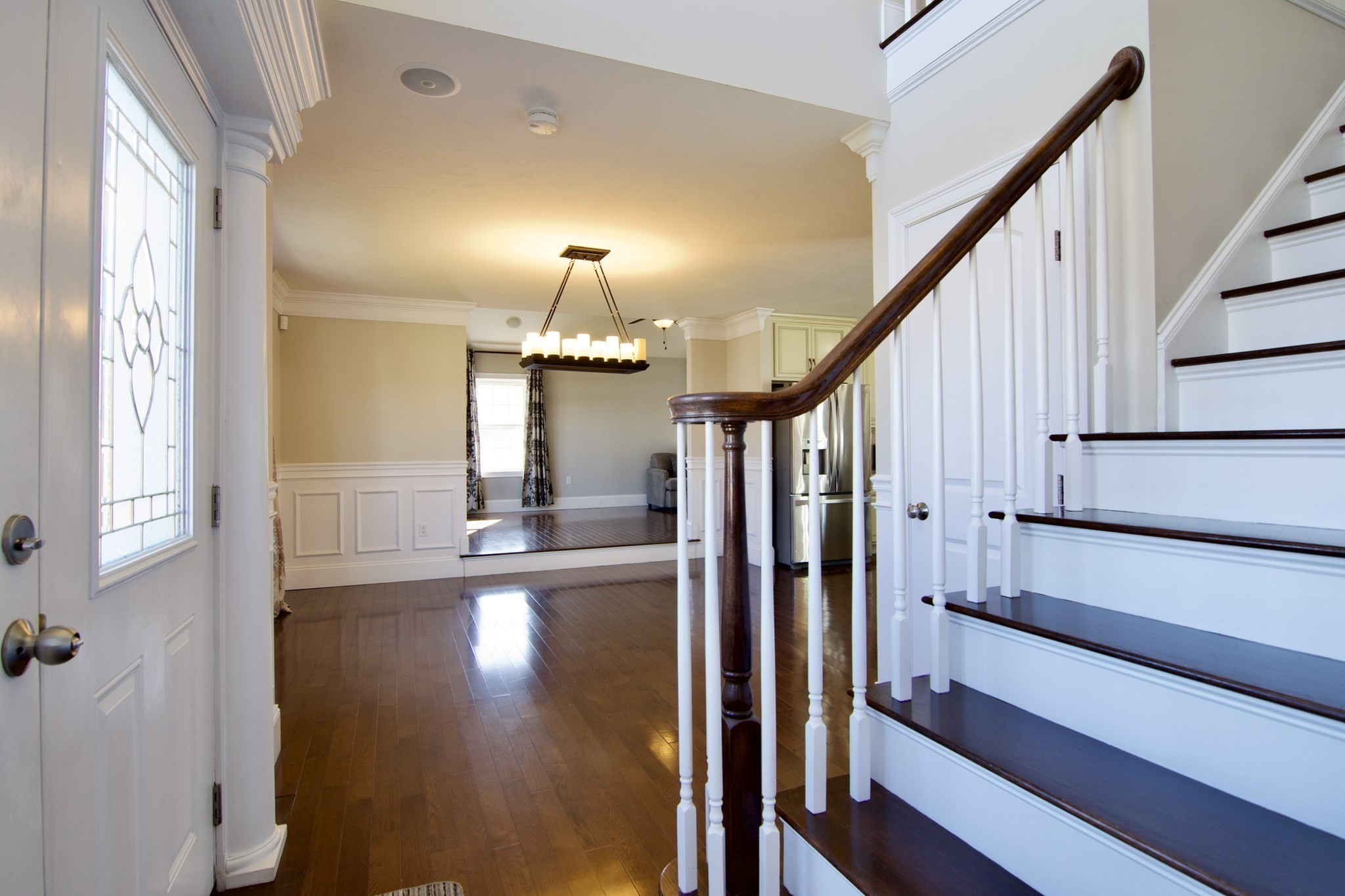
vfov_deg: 69.6
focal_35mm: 17
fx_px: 644
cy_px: 448
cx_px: 672
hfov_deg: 92.4
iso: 400
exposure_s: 1/20
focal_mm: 11.5
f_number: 7.1
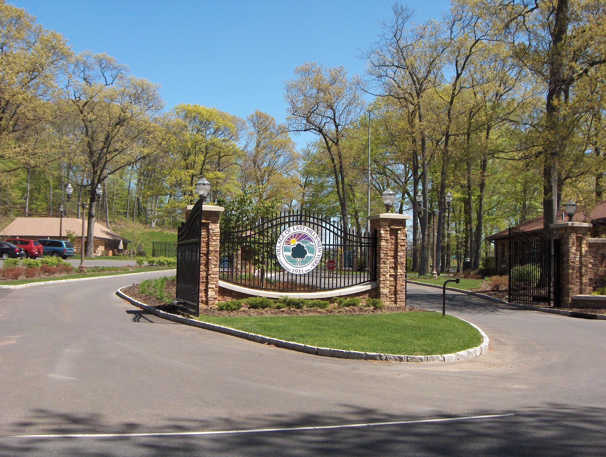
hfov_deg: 47.8
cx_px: 303
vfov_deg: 36.9
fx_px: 684
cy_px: 228
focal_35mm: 39
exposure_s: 1/580
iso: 100
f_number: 4.8
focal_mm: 8
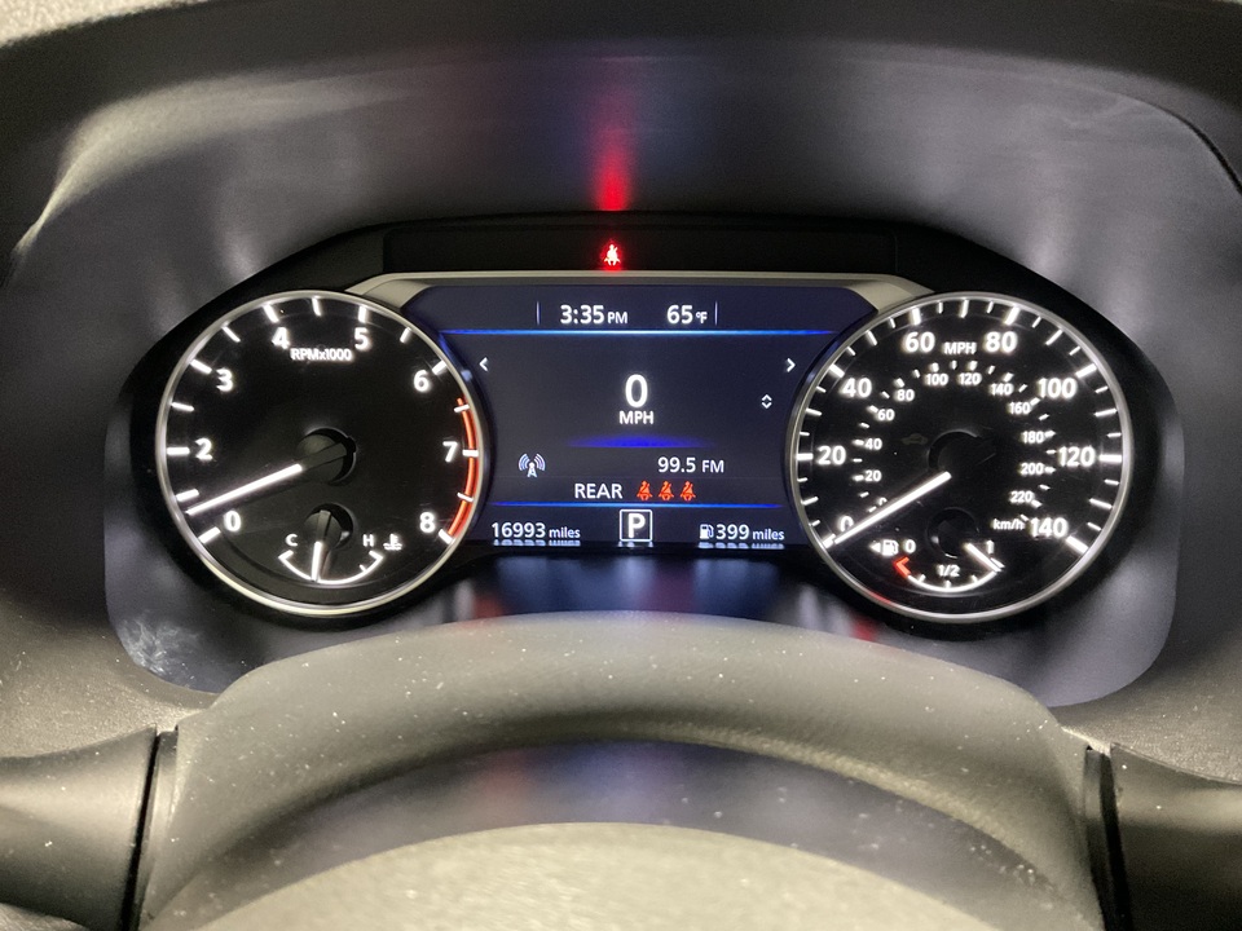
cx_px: 621
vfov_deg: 48.2
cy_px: 466
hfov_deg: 61.7
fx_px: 1041
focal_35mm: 29
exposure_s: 1/30
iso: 500
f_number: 1.8
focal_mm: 3
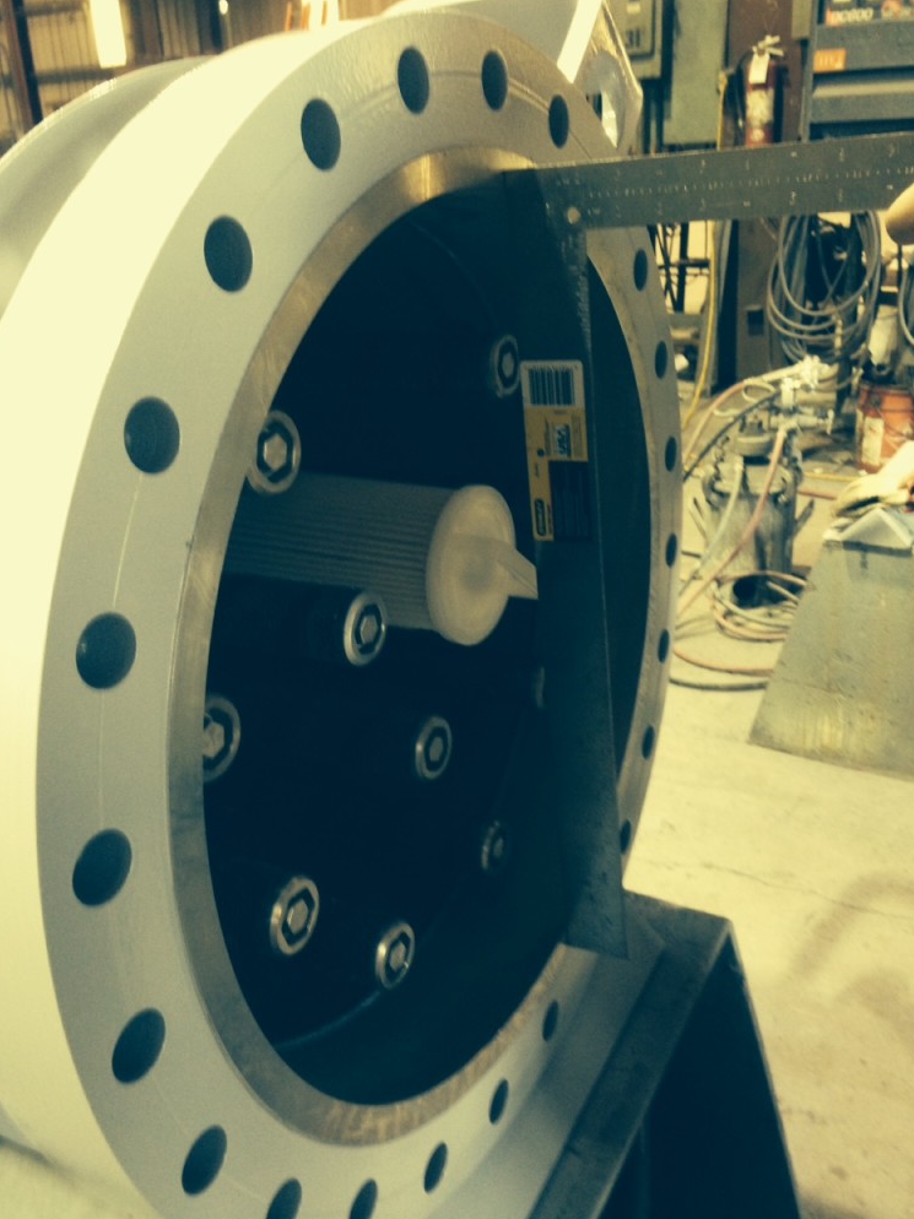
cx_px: 459
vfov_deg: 54.0
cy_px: 600
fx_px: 1197
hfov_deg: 41.8
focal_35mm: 34
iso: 200
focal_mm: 4.12
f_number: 2.4
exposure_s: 1/20
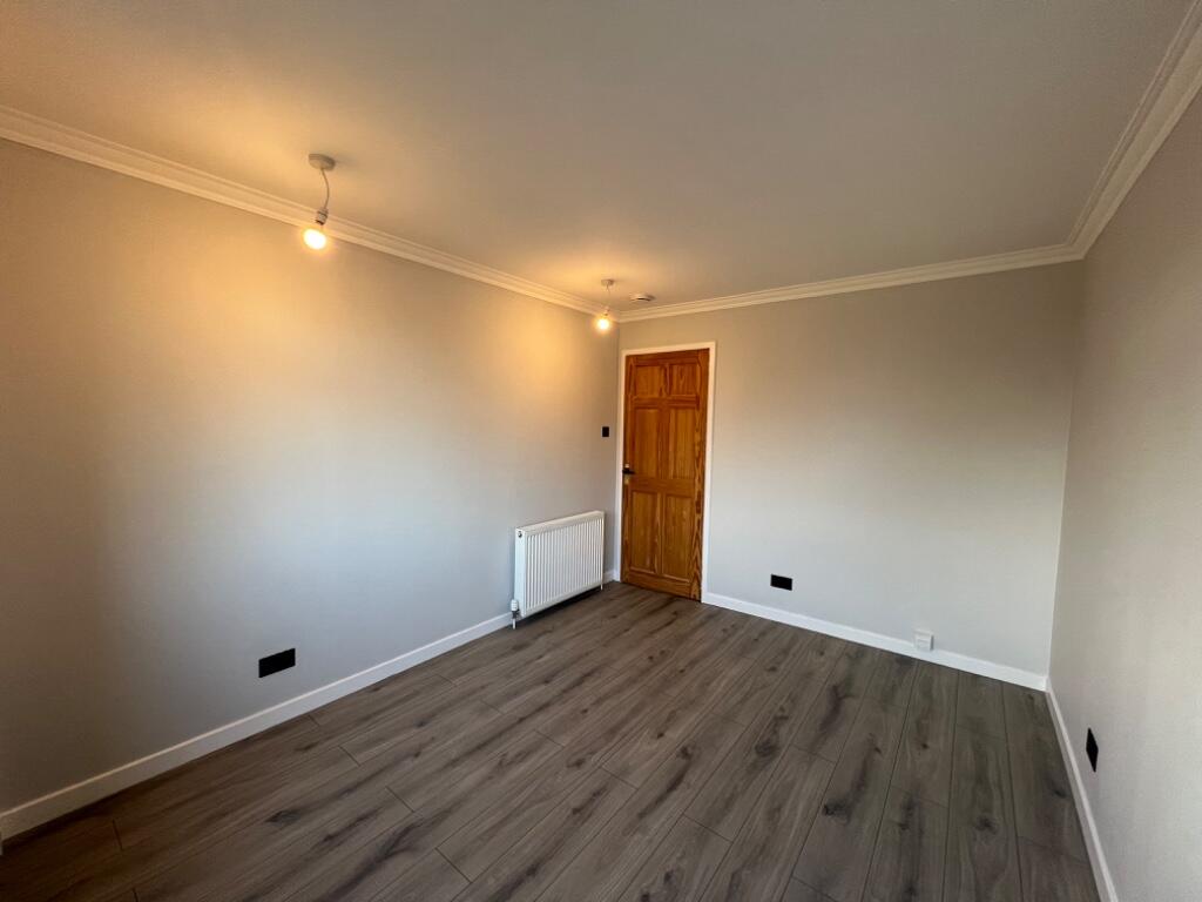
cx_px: 601
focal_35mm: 13
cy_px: 451
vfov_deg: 89.9
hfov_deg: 106.2
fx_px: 451
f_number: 1.8
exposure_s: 1/99
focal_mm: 1.57
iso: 100
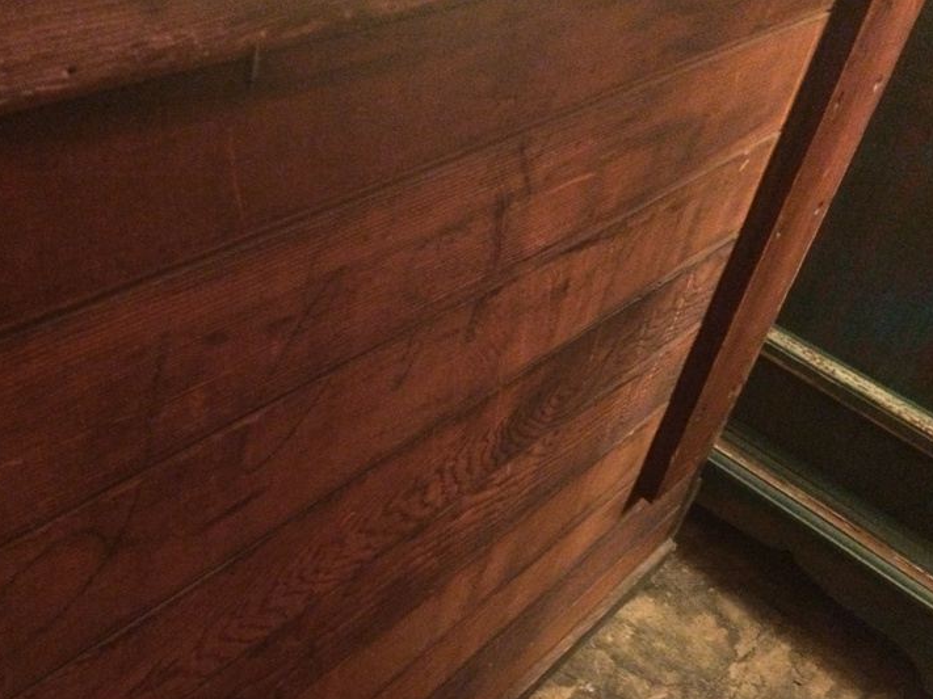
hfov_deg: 48.8
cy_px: 440
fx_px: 1024
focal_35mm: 38
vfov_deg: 37.5
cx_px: 395
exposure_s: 1/15
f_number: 2.2
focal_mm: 4.12
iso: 1250
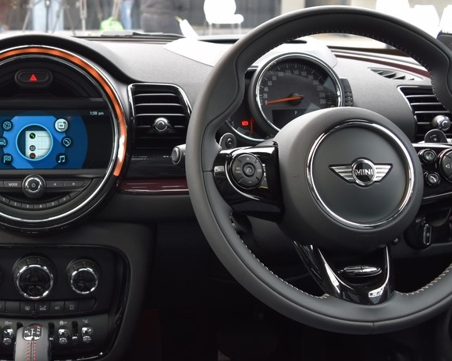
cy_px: 89
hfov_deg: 32.0
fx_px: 749
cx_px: 46
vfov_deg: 26.8
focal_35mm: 56
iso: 400
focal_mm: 18
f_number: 5
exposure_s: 1/100
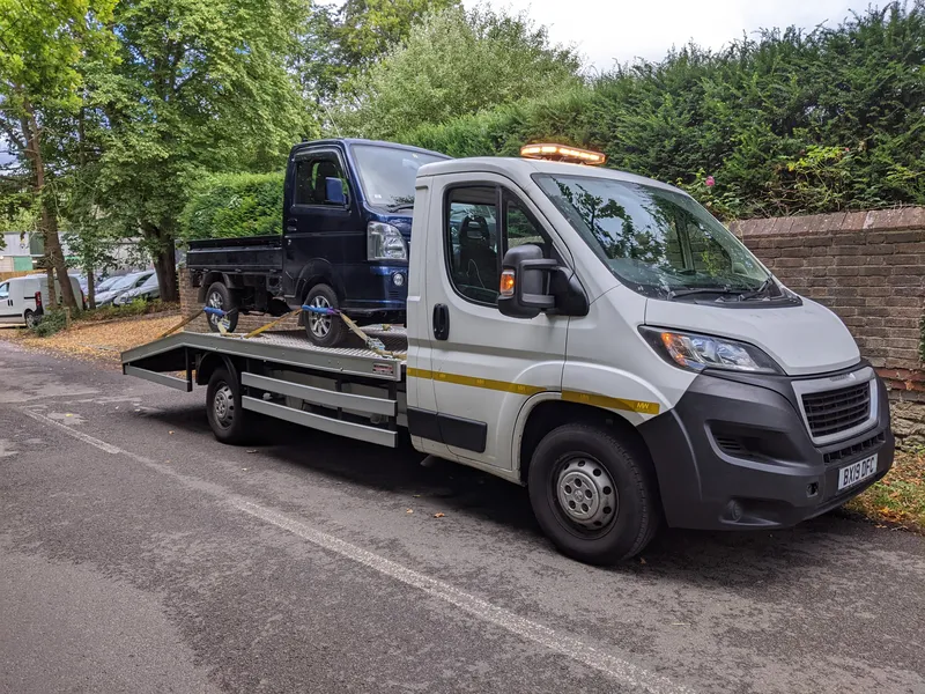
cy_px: 347
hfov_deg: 65.3
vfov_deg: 51.4
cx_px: 462
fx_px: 721
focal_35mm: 27
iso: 48
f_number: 1.8
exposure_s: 1/838
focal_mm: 4.44
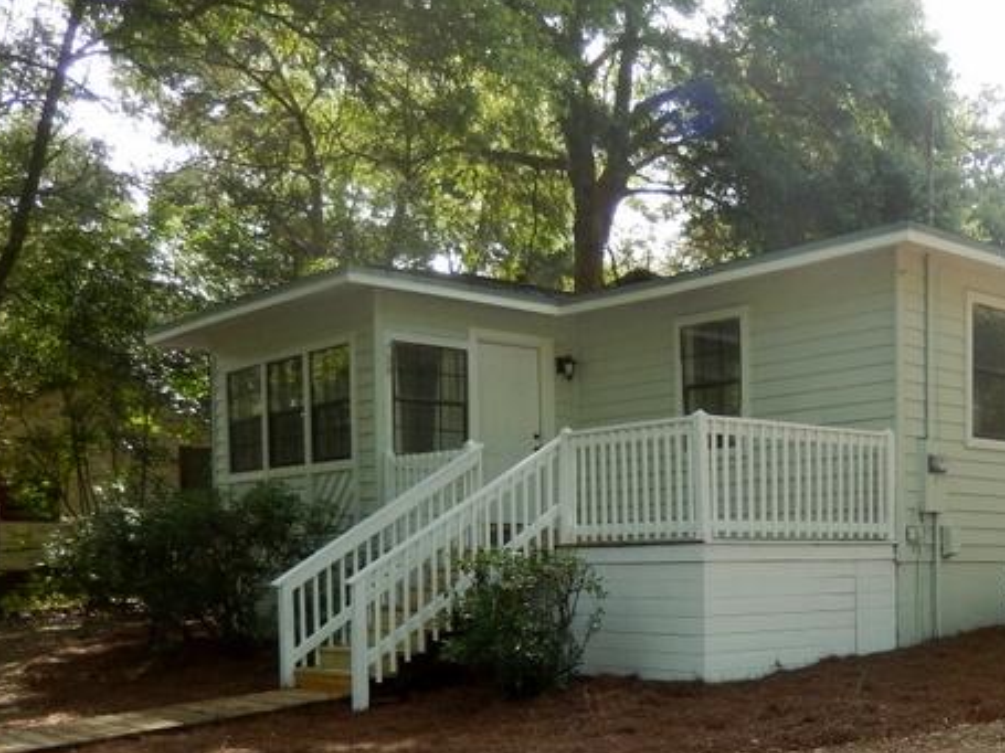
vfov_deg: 31.8
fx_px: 1277
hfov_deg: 41.0
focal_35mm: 44
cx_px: 819
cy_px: 621
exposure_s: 1/200
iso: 125
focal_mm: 4.5
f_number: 3.4
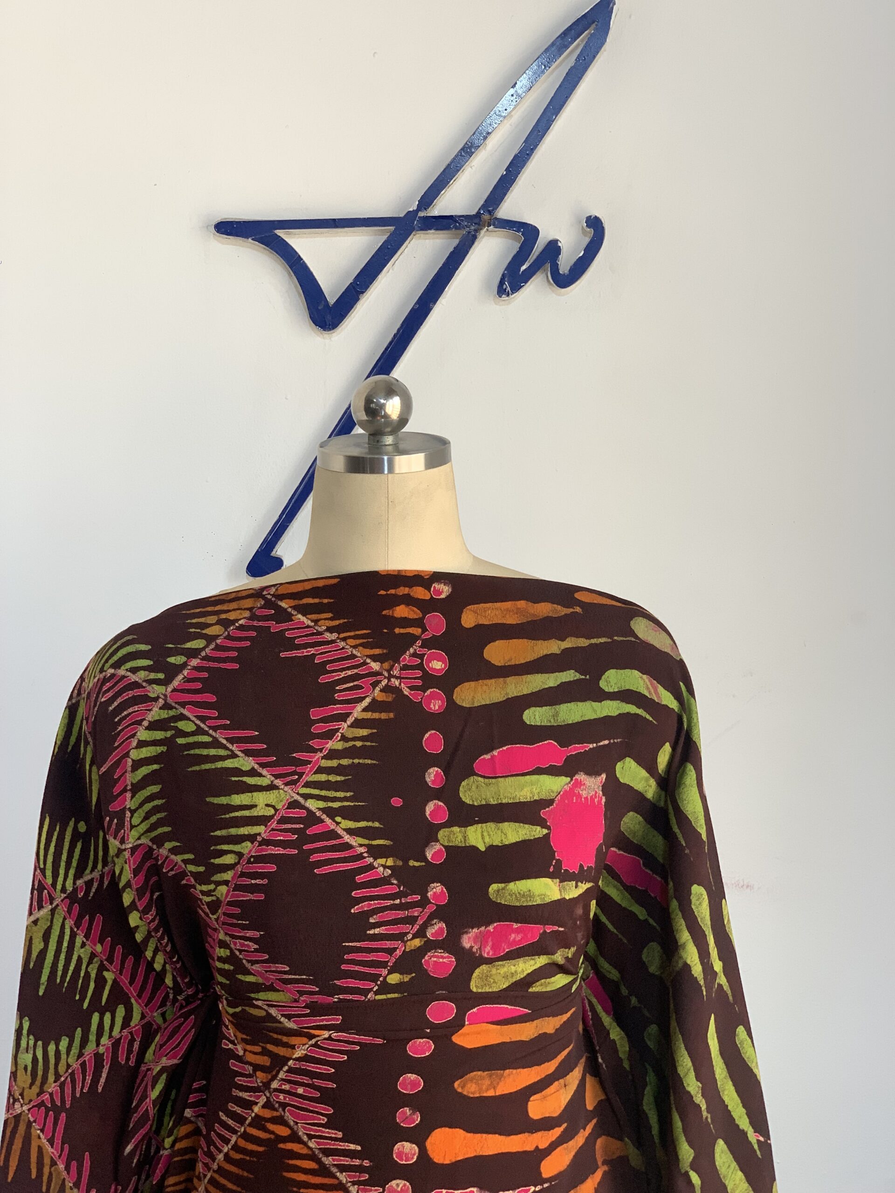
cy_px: 596
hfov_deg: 28.0
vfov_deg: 36.8
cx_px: 448
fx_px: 1793
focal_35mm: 52
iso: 50
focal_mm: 6
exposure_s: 1/103
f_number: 2.4
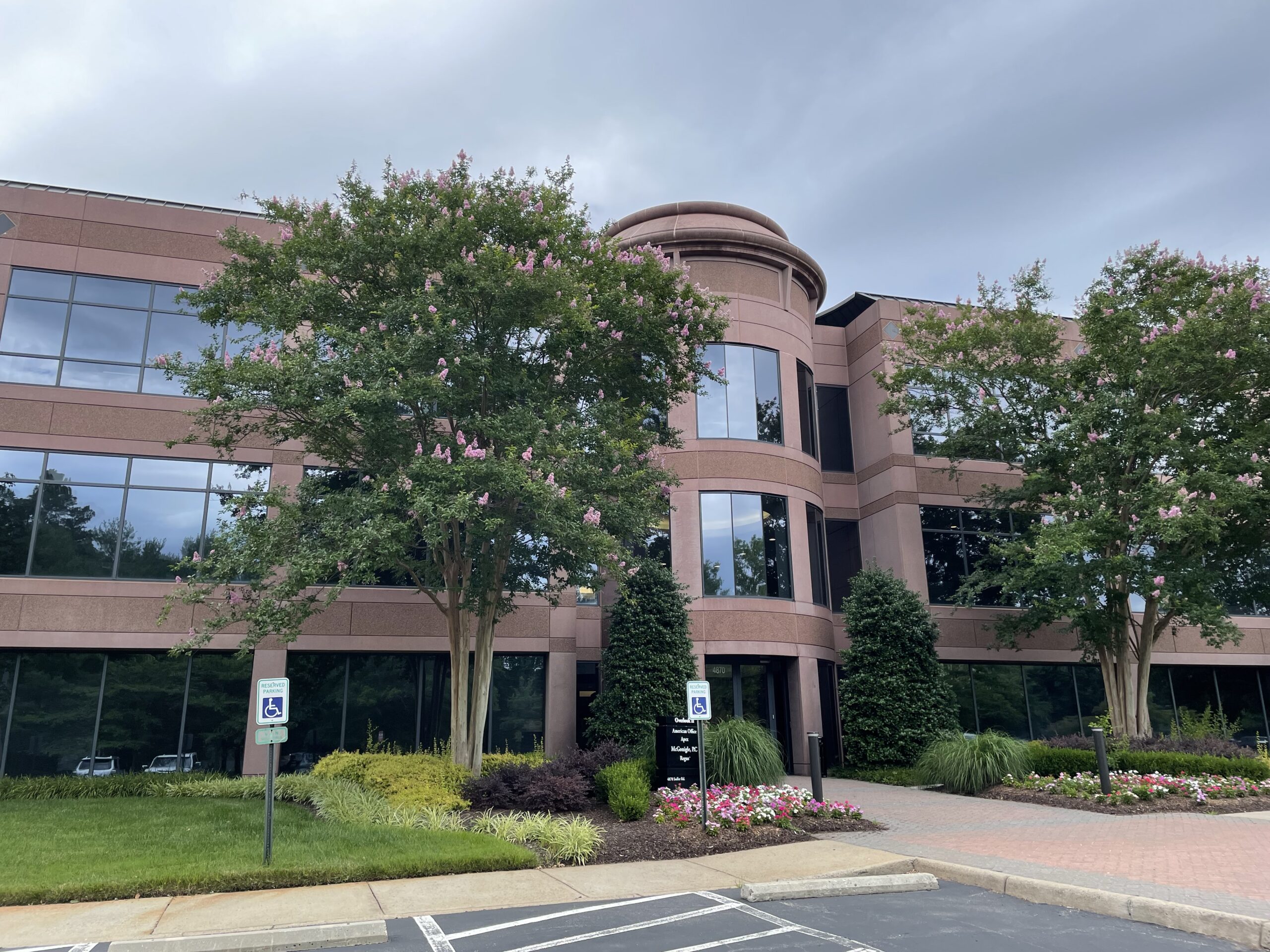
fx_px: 954
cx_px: 635
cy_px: 476
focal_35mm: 26
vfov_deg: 53.1
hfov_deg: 67.3
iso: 32
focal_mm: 4.2
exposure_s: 1/1642
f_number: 1.6
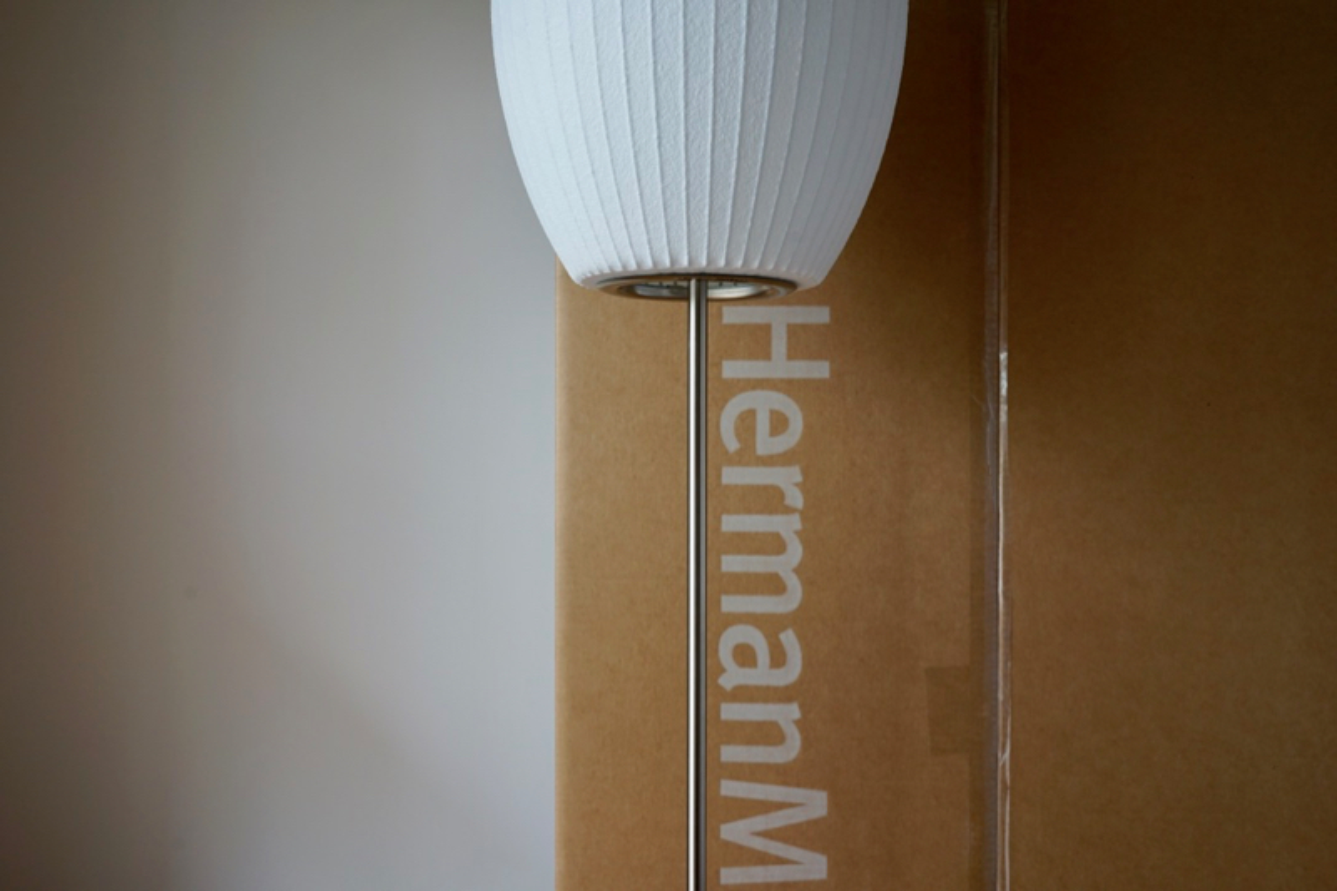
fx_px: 1040
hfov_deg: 65.5
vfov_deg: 46.4
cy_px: 446
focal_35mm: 28
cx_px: 668
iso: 400
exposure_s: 1/25
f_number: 8
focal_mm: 28
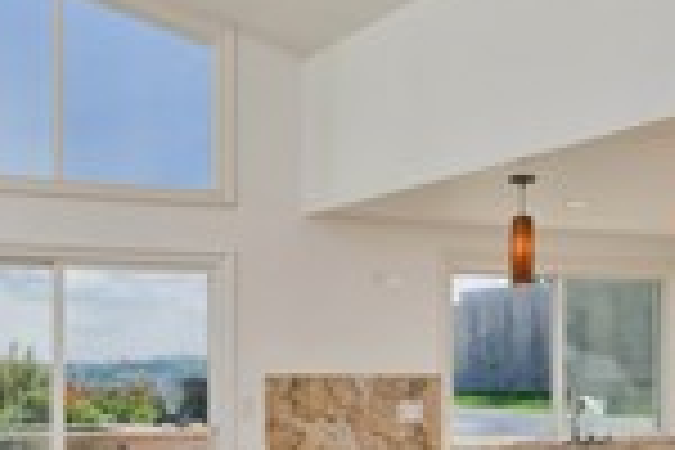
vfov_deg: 21.0
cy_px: 358
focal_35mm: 64
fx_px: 1200
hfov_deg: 31.4
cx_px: 279
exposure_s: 1/1000
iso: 400
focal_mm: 15
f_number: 7.1
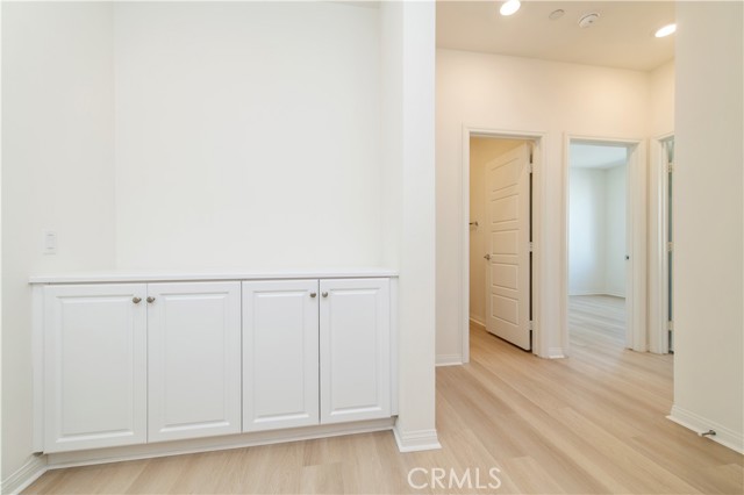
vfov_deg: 81.1
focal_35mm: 14
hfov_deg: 104.3
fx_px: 289
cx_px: 372
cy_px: 248
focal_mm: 14
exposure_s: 1/60
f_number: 4
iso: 250
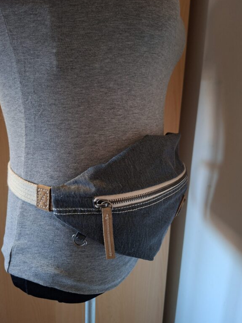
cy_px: 163
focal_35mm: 24
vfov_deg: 71.6
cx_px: 120
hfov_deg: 56.8
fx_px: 224
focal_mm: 5.54
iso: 500
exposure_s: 1/25
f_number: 1.8
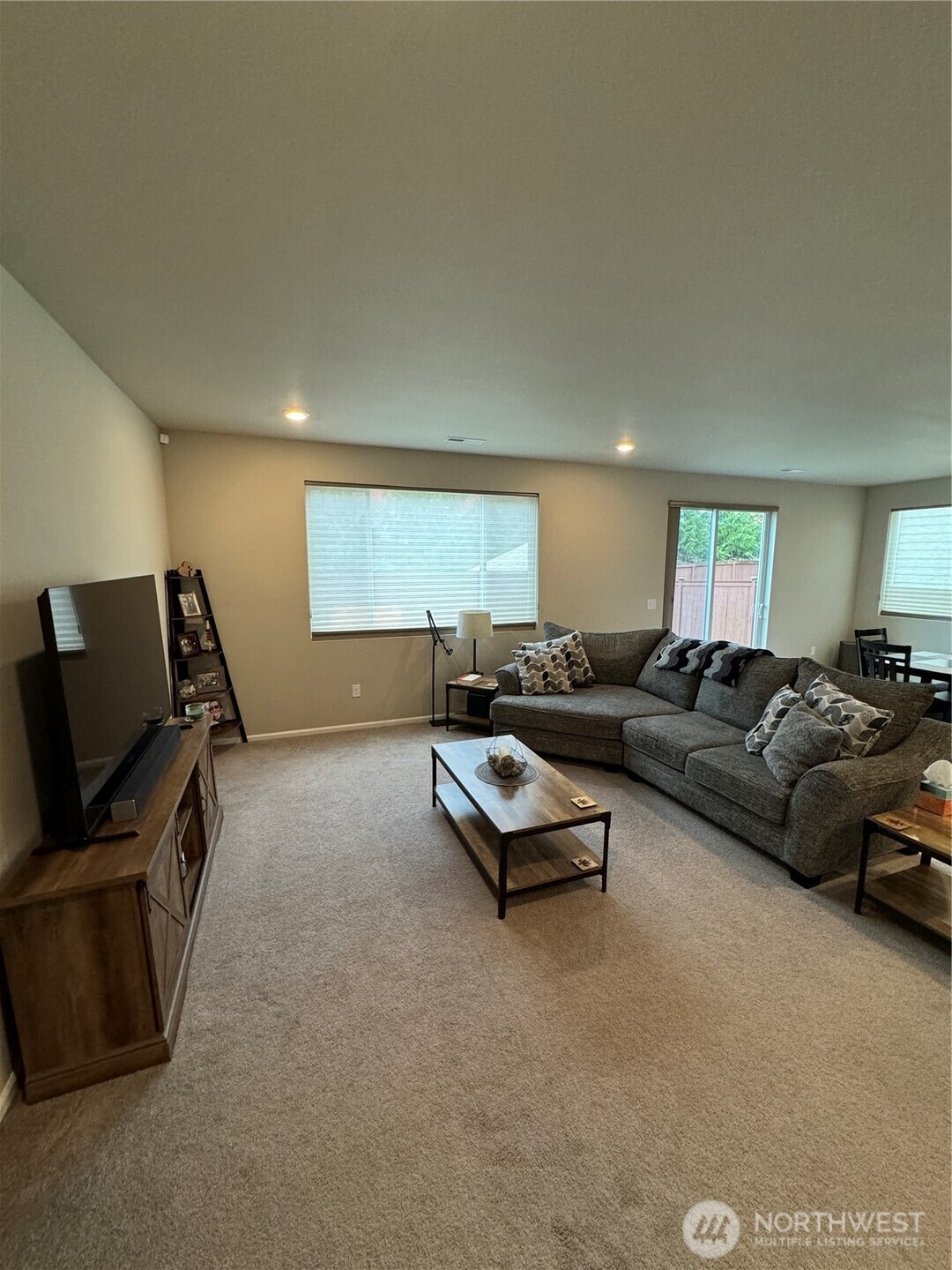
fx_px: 513
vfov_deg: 102.1
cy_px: 635
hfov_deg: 85.7
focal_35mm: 14
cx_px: 476
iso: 320
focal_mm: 2.22
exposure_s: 1/120
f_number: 2.2
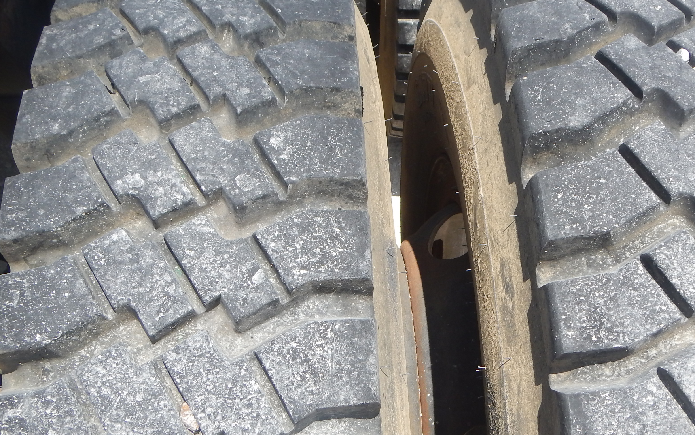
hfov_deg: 45.2
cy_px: 236
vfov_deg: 29.2
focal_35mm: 44
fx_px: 833
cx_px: 374
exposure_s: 1/640
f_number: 3.9
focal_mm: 5
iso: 125
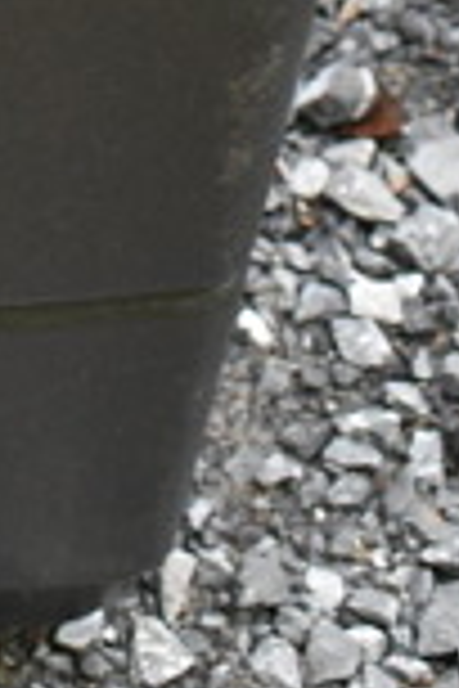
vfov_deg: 11.7
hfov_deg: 8.0
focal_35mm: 161
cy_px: -614
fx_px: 3079
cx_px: -558
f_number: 4
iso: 400
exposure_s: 1/250
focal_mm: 18
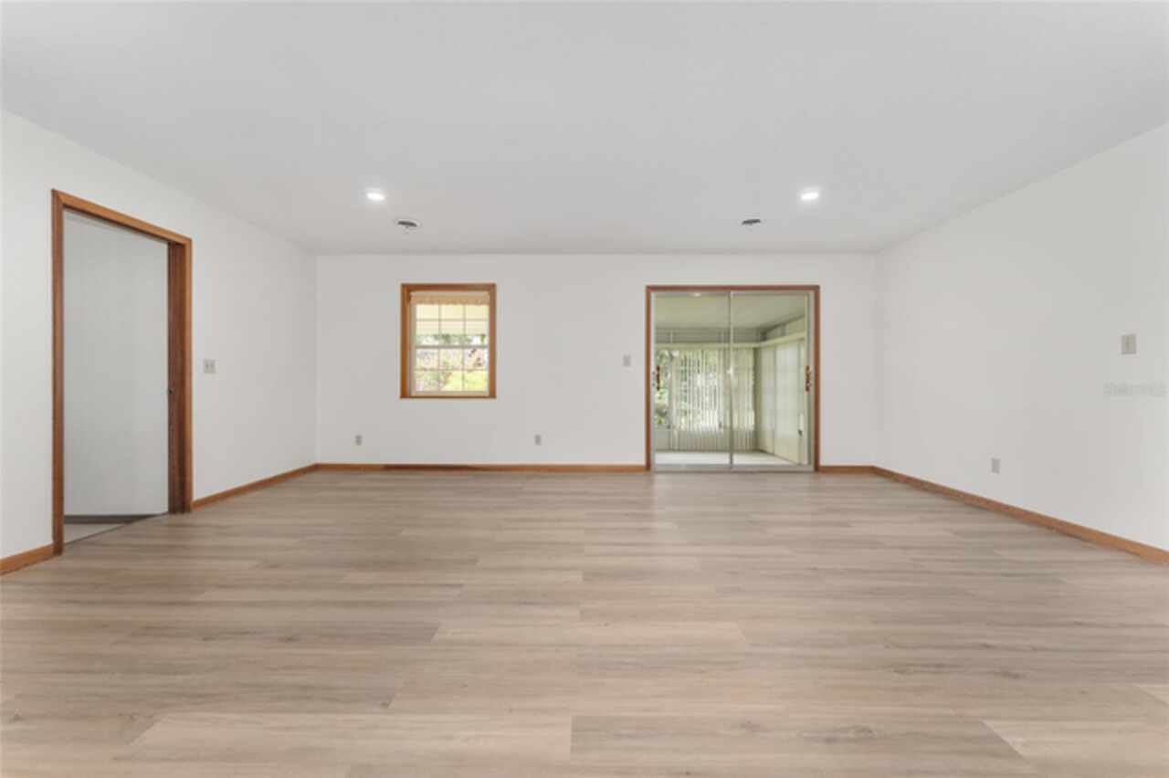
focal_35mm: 14
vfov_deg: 81.1
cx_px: 584
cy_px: 389
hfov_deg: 104.3
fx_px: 454
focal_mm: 14
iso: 400
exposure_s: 1/5
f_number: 7.1
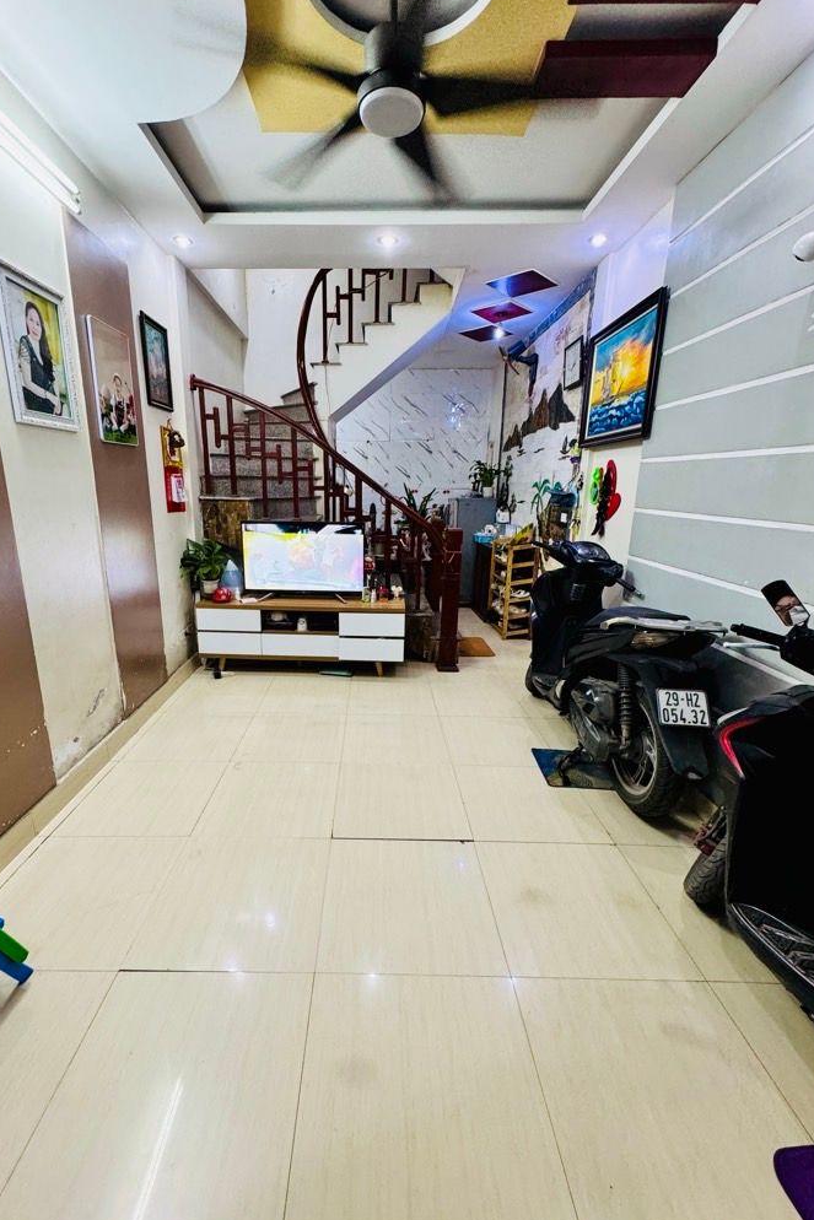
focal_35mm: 15
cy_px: 609
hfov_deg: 77.2
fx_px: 509
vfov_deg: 100.4
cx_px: 373
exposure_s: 1/50
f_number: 2.2
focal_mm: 2.22
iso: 250
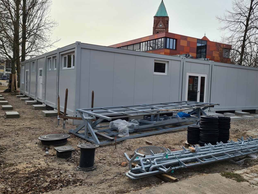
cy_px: 93
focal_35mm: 31
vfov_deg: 45.4
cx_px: 145
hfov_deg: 58.2
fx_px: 231
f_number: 1.8
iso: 50
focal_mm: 5.4
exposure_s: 1/2056
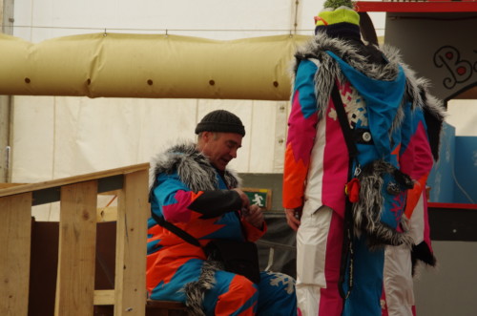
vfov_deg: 8.8
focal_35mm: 154
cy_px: 158
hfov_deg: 13.3
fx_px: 2043
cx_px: 238
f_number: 9
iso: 800
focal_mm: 103
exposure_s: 1/125
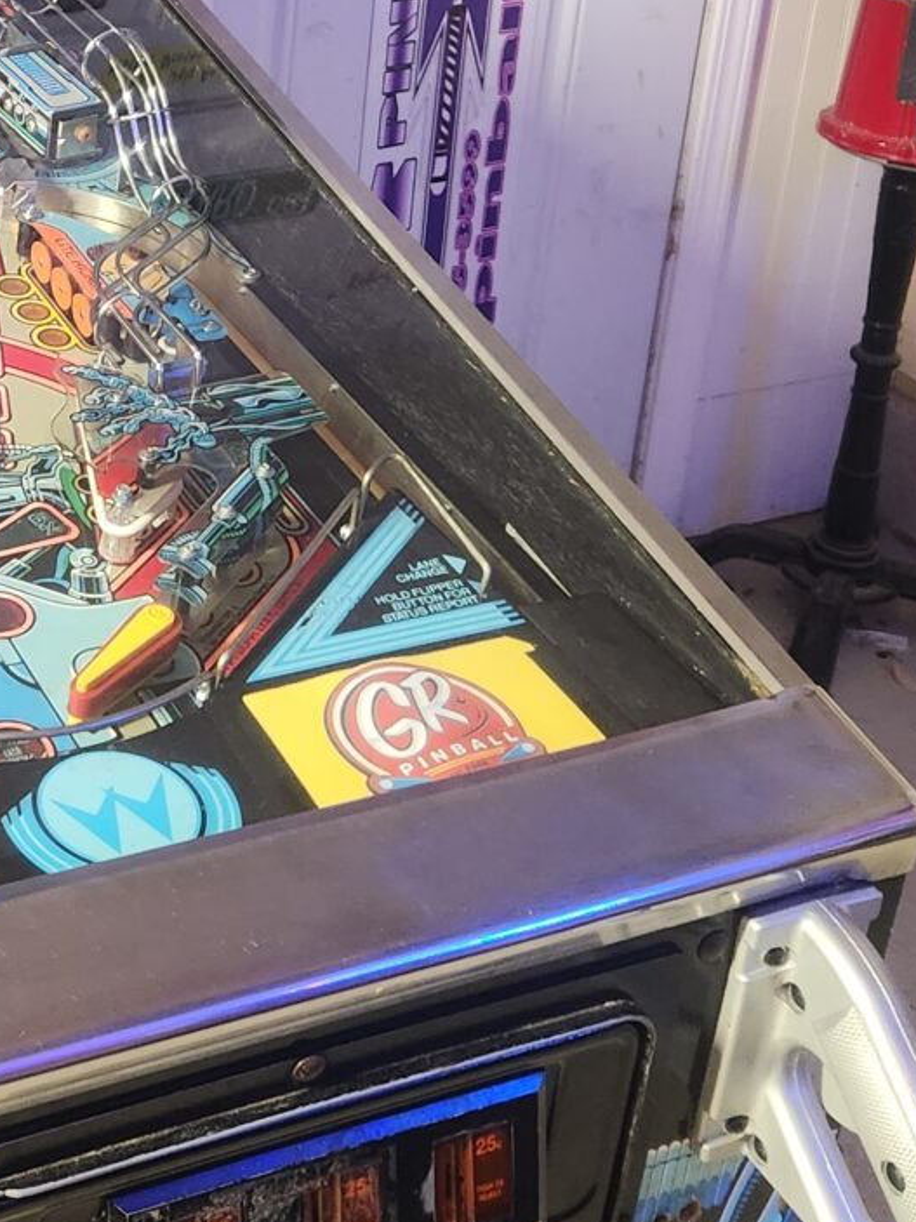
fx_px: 2365
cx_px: -106
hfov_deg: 20.8
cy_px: 94
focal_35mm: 67
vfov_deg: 27.8
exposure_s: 1/24
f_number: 1.8
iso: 640
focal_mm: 5.4
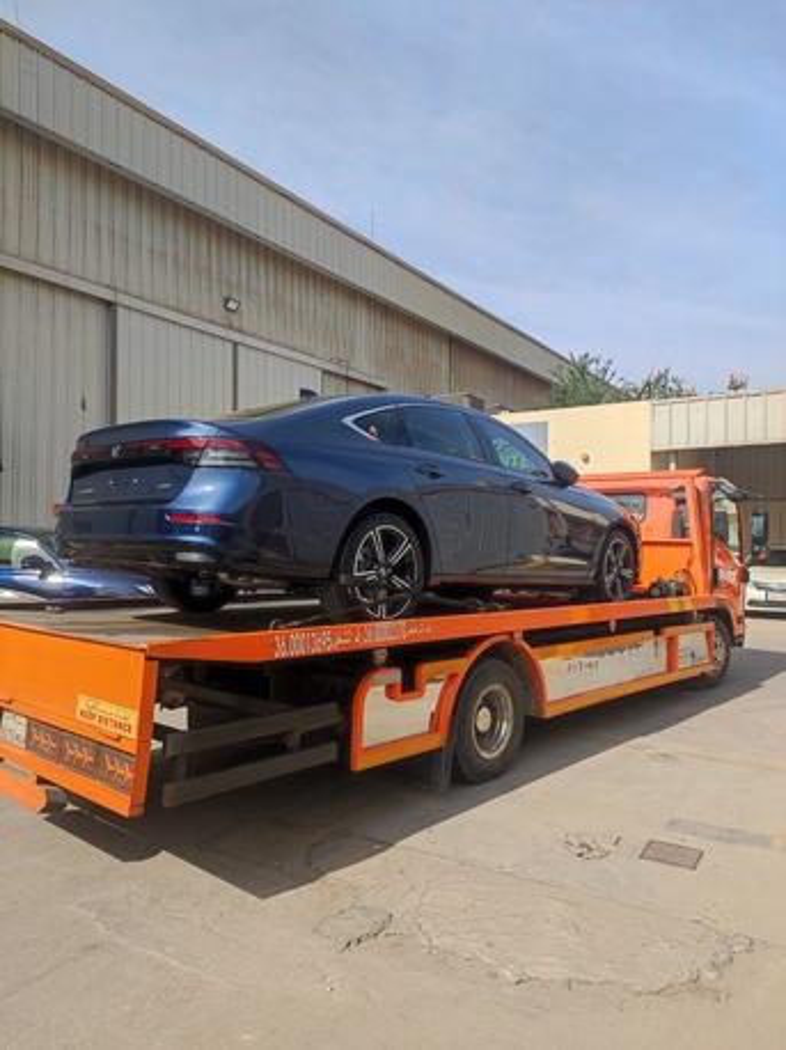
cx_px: 393
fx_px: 758
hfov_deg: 54.8
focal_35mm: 25
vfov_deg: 69.4
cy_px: 525
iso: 50
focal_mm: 4.7
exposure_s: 1/334
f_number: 1.79
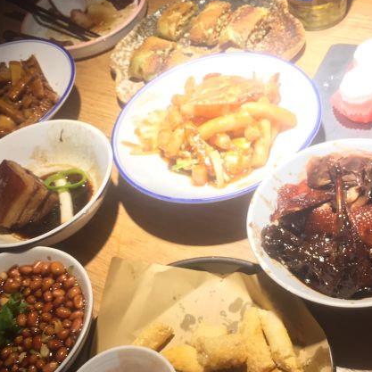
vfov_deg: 39.0
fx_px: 523
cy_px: 221
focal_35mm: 43
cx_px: 218
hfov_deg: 39.1
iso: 125
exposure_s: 1/30
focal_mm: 4.15
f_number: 2.2
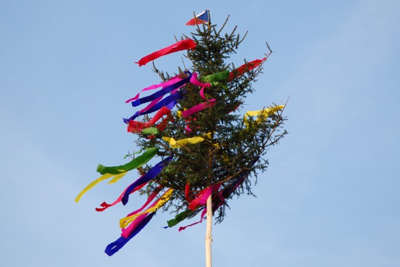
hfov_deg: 15.2
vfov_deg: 10.2
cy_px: 134
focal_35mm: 135
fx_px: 1500
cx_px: 200
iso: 400
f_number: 9
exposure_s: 1/400
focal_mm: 90
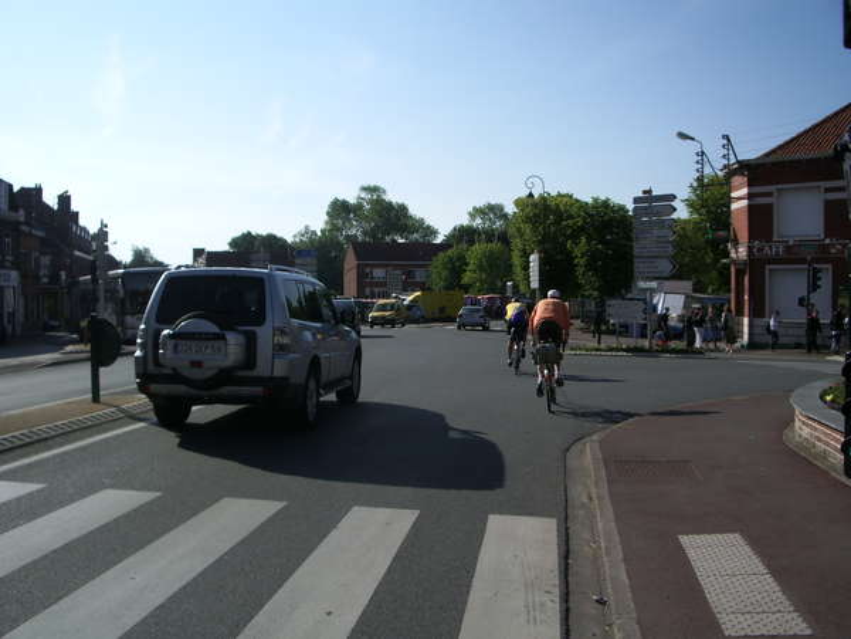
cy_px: 320
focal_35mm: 35
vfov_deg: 40.7
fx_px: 860
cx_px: 426
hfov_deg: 52.6
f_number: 4.3
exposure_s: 1/800
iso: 50
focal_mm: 5.8
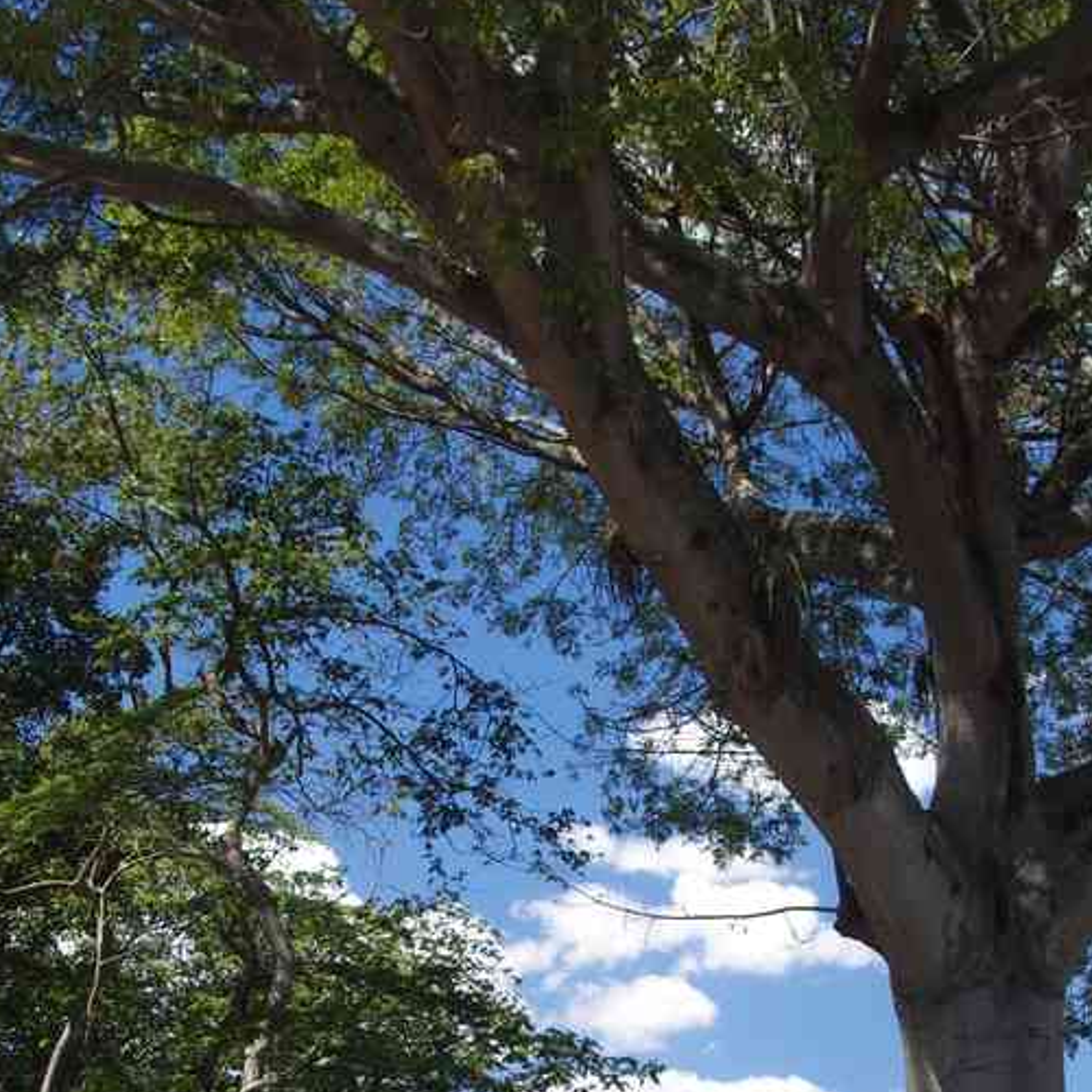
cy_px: 960
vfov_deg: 23.1
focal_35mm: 73
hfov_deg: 23.7
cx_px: 568
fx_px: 2605
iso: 200
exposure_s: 1/60
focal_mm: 29.4
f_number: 9
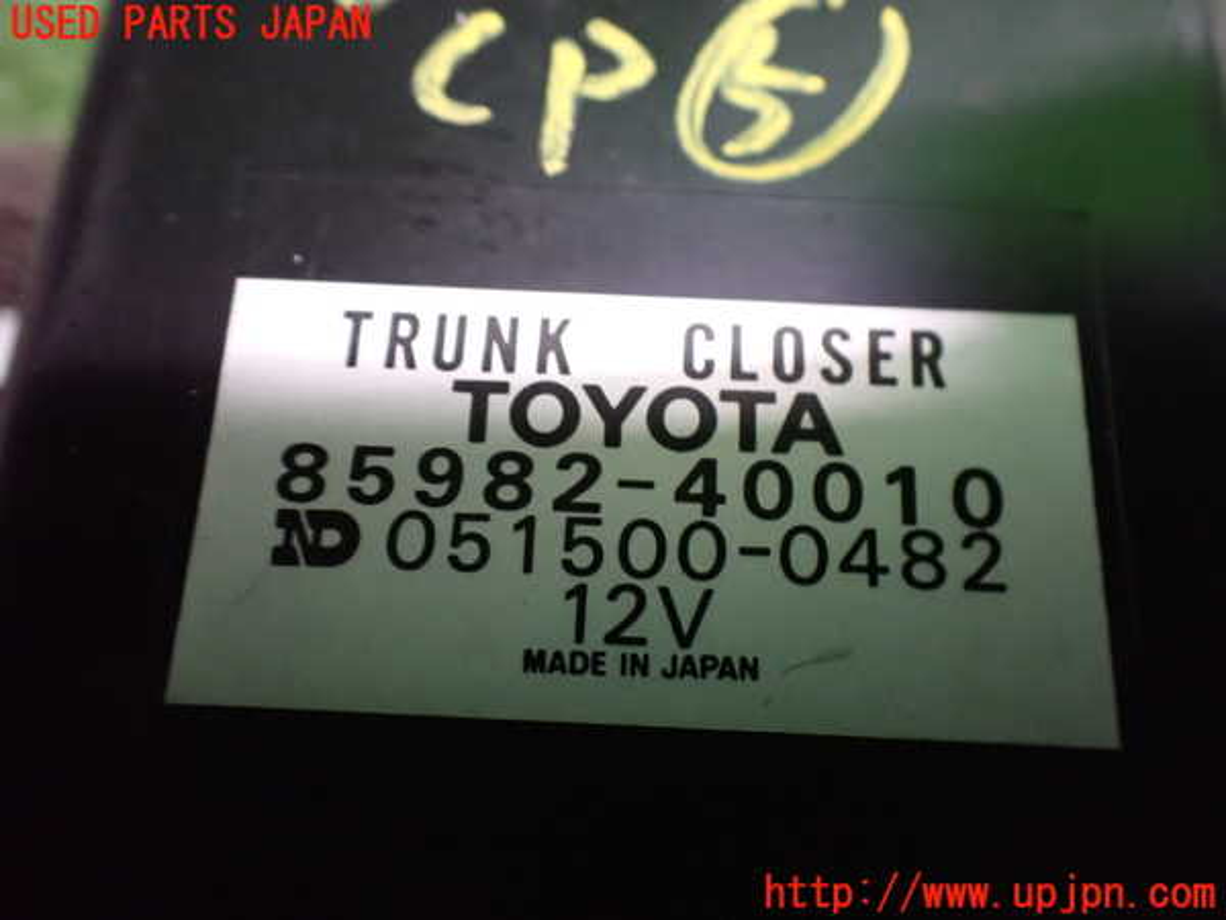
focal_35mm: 30
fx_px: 1063
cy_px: 460
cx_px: 613
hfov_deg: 60.0
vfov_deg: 46.8
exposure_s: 1/30
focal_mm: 5.4
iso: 1250
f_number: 2.3
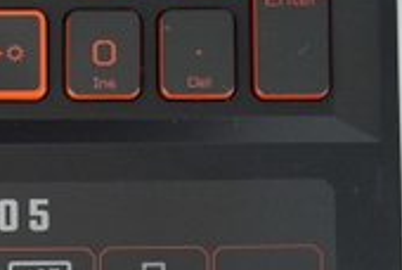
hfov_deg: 12.0
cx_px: -14
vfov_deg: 8.0
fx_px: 1890
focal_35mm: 169
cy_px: 369
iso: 100
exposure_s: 1/80
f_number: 2.8
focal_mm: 32
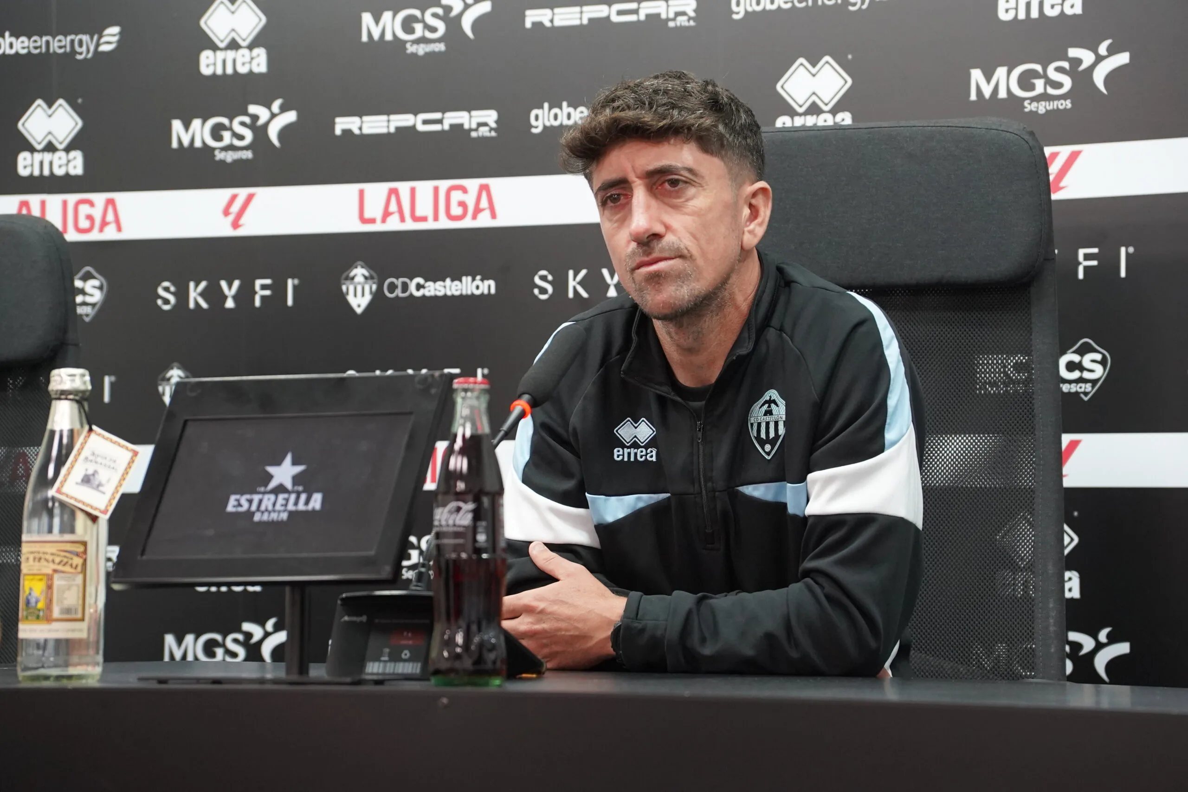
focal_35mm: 105
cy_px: 396
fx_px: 3465
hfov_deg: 19.5
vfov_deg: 13.0
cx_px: 594
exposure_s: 1/160
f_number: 4
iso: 2500
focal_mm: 70
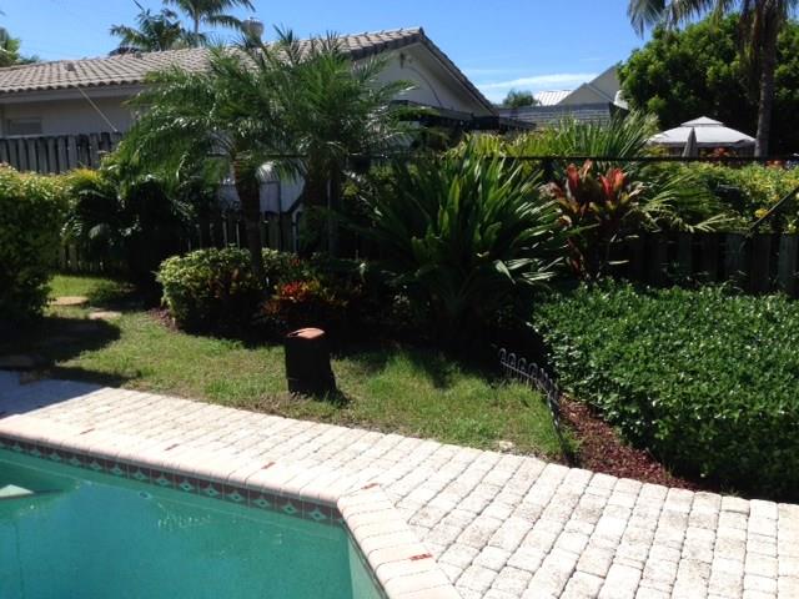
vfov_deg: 42.9
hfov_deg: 55.4
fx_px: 762
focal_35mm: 33
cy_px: 300
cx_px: 400
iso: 50
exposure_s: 1/1290
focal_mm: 4.13
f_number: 2.4
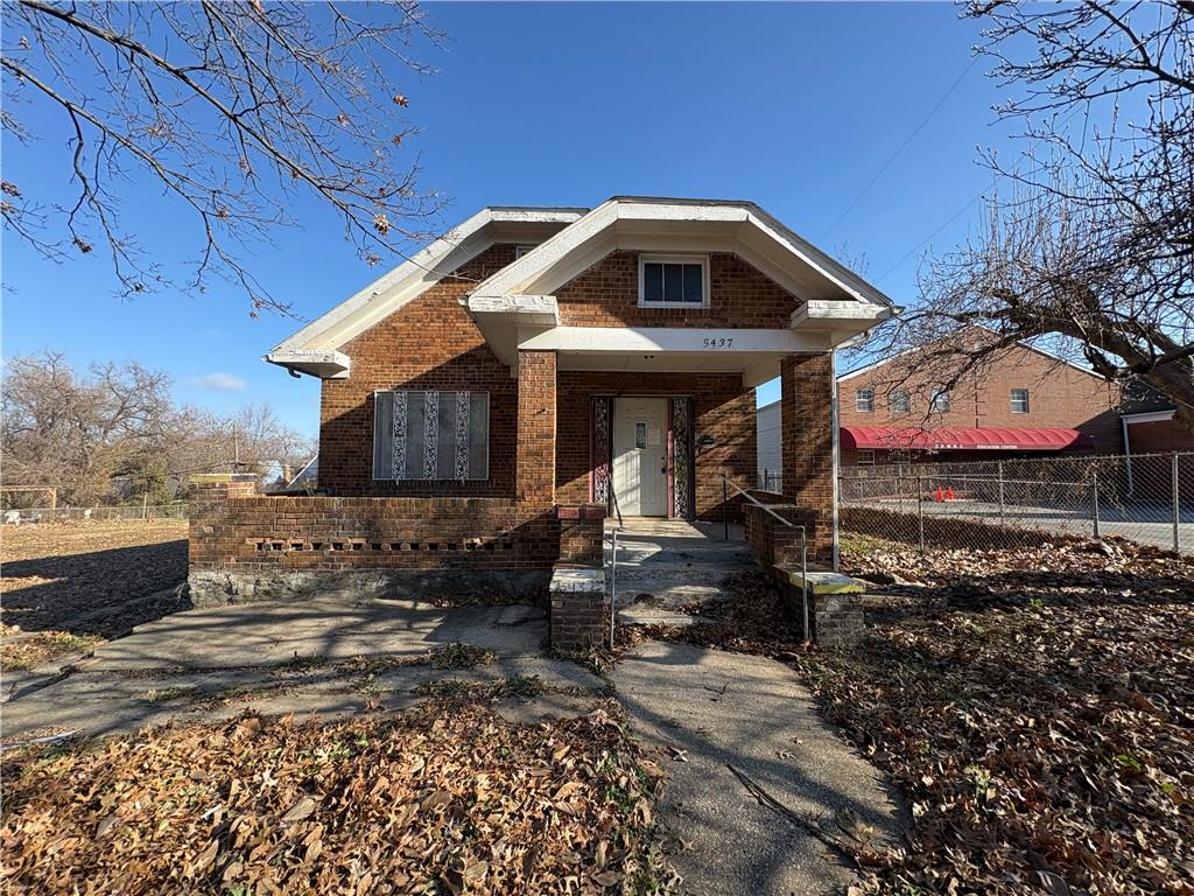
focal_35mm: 14
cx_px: 597
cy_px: 448
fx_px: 483
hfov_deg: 102.1
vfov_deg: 85.7
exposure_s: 1/544
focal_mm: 2.22
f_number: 2.2
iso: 64
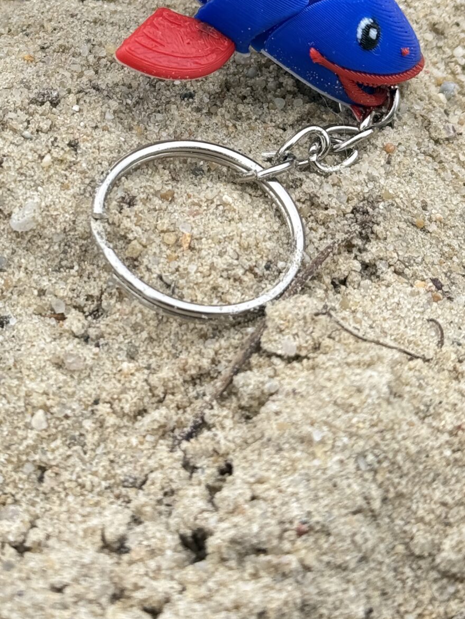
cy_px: -20
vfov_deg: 18.2
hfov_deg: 14.1
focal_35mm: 105
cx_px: 135
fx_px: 1880
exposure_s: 1/392
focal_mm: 6.76
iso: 64
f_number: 1.78
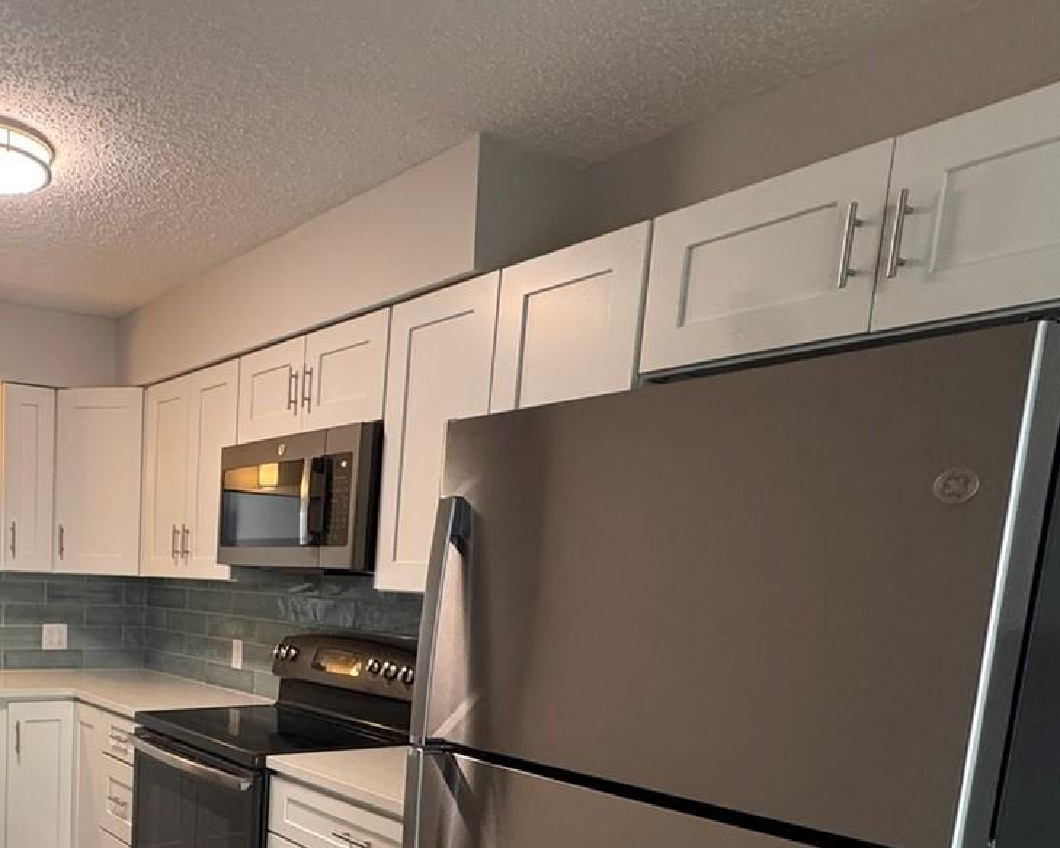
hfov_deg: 54.0
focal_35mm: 30
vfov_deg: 45.3
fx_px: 941
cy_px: 711
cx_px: 185
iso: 320
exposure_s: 1/120
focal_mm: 2.22
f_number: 2.2
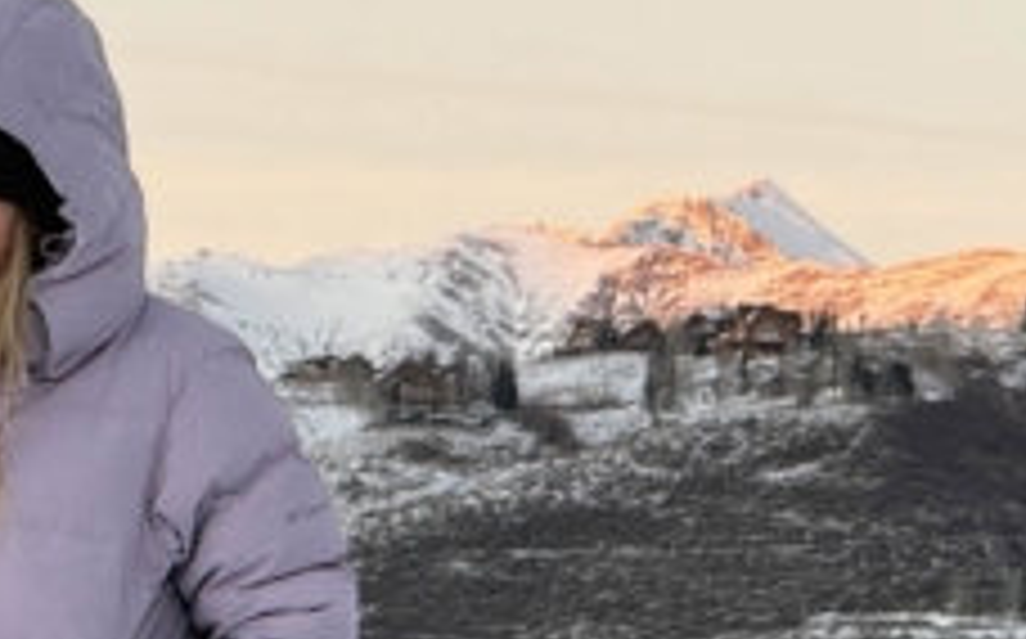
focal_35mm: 391
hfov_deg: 5.4
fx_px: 10922
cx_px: 230
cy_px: 848
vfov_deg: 3.3
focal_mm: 15.66
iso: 50
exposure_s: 1/111
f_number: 2.8
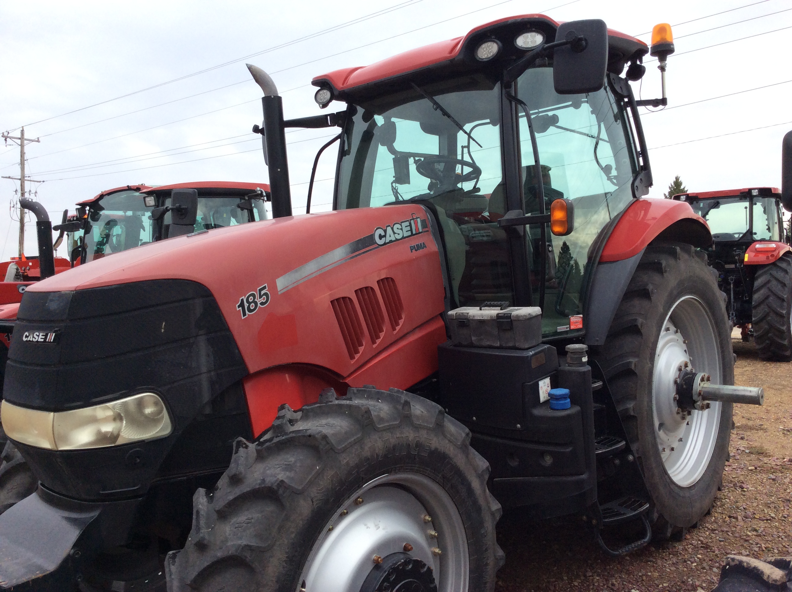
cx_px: 396
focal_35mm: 32
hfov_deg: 56.9
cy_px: 296
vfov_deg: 44.1
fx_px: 731
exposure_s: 1/657
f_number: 2.4
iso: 32
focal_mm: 3.3
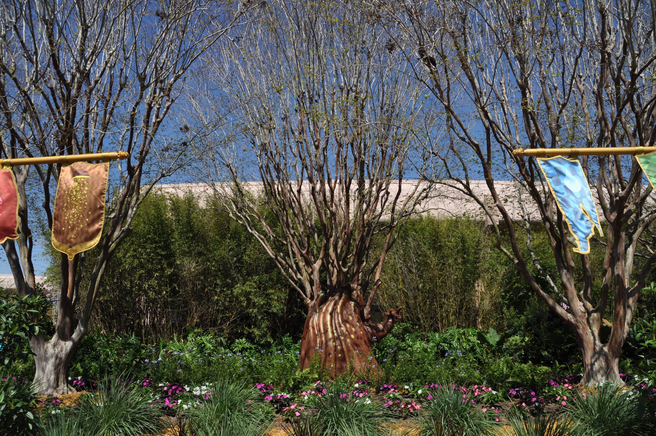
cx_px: 328
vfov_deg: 47.8
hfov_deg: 67.4
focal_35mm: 27
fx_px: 491
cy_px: 218
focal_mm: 18
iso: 200
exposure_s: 1/640
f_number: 8
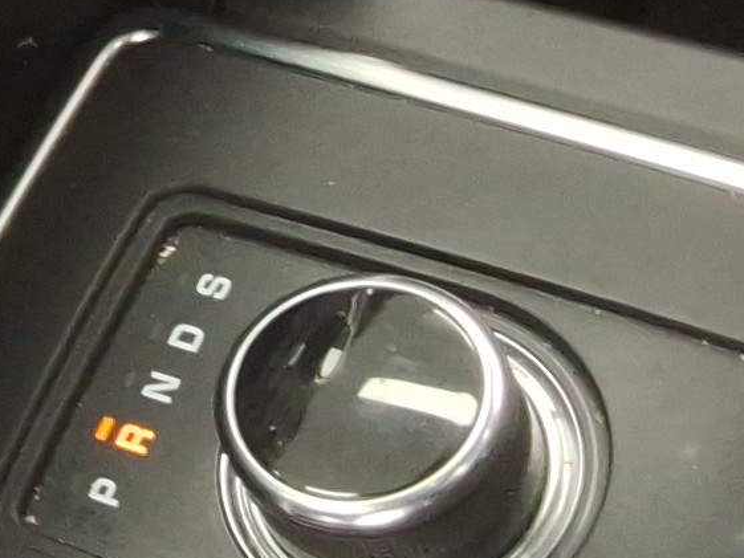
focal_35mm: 163
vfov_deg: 8.8
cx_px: -858
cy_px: -366
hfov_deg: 10.8
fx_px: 3504
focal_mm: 2.91
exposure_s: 1/40
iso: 63
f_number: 1.9
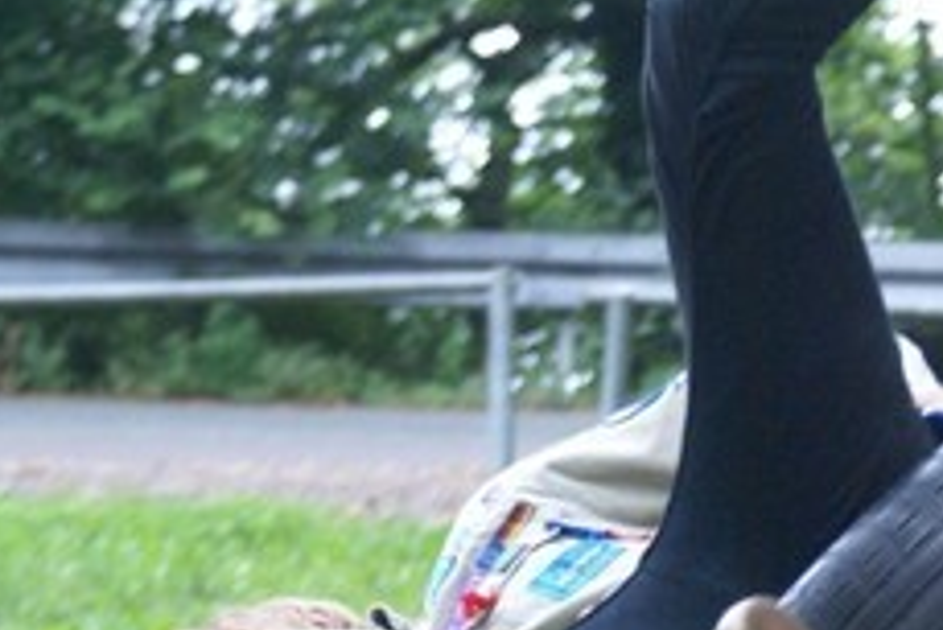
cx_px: 828
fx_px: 6579
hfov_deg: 8.2
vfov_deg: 5.5
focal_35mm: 251
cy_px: 807
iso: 800
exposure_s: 1/100
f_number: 5.6
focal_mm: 60
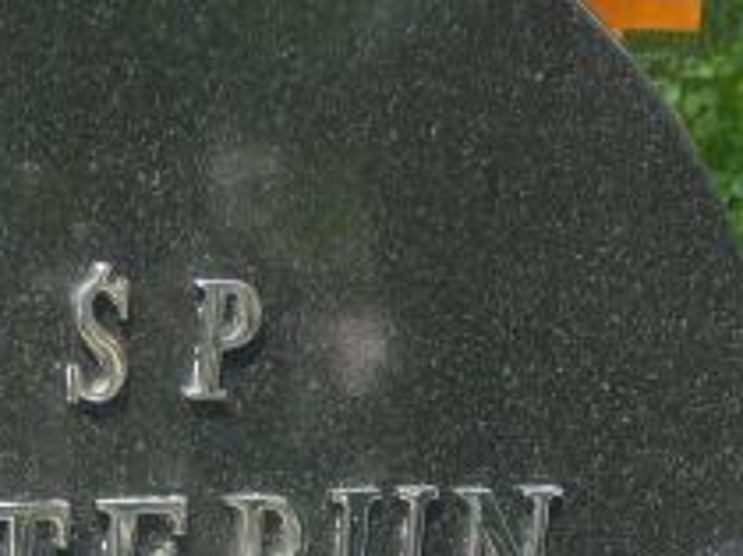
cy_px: 822
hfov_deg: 10.6
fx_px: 3988
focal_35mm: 186
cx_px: 124
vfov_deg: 7.8
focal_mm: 9.1
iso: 80
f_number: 3.6
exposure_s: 1/320
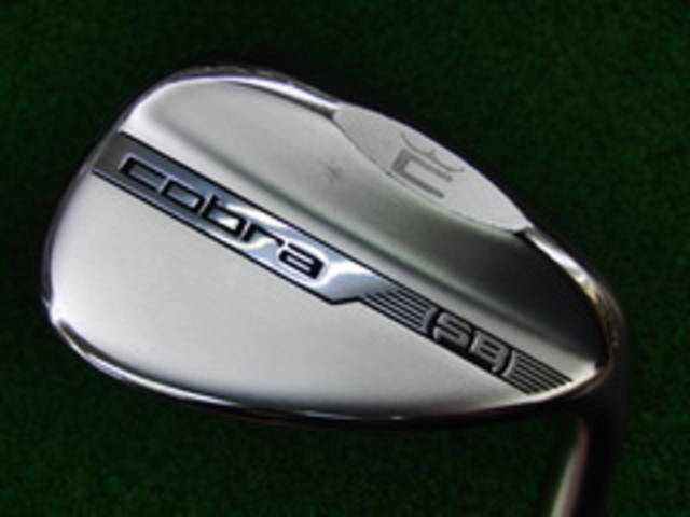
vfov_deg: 38.7
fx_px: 738
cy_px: 258
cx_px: 345
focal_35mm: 37
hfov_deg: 50.1
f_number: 3.6
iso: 100
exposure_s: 1/80
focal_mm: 6.42
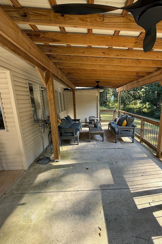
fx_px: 101
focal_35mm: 15
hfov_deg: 76.9
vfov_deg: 100.4
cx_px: 92
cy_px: 120
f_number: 2.2
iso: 50
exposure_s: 1/99
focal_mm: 2.22
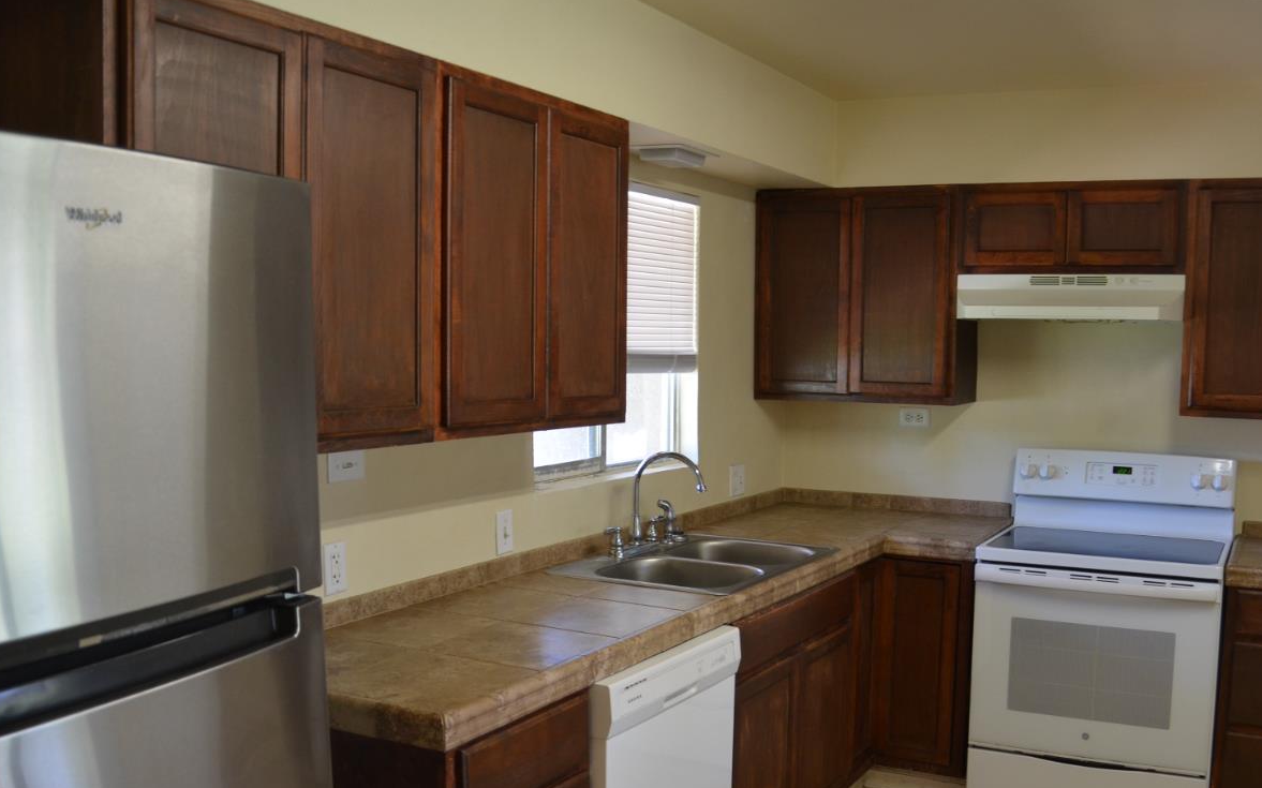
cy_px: 441
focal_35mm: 35
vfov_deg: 36.2
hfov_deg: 55.0
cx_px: 742
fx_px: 1203
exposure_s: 1/60
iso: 500
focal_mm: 18
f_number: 4
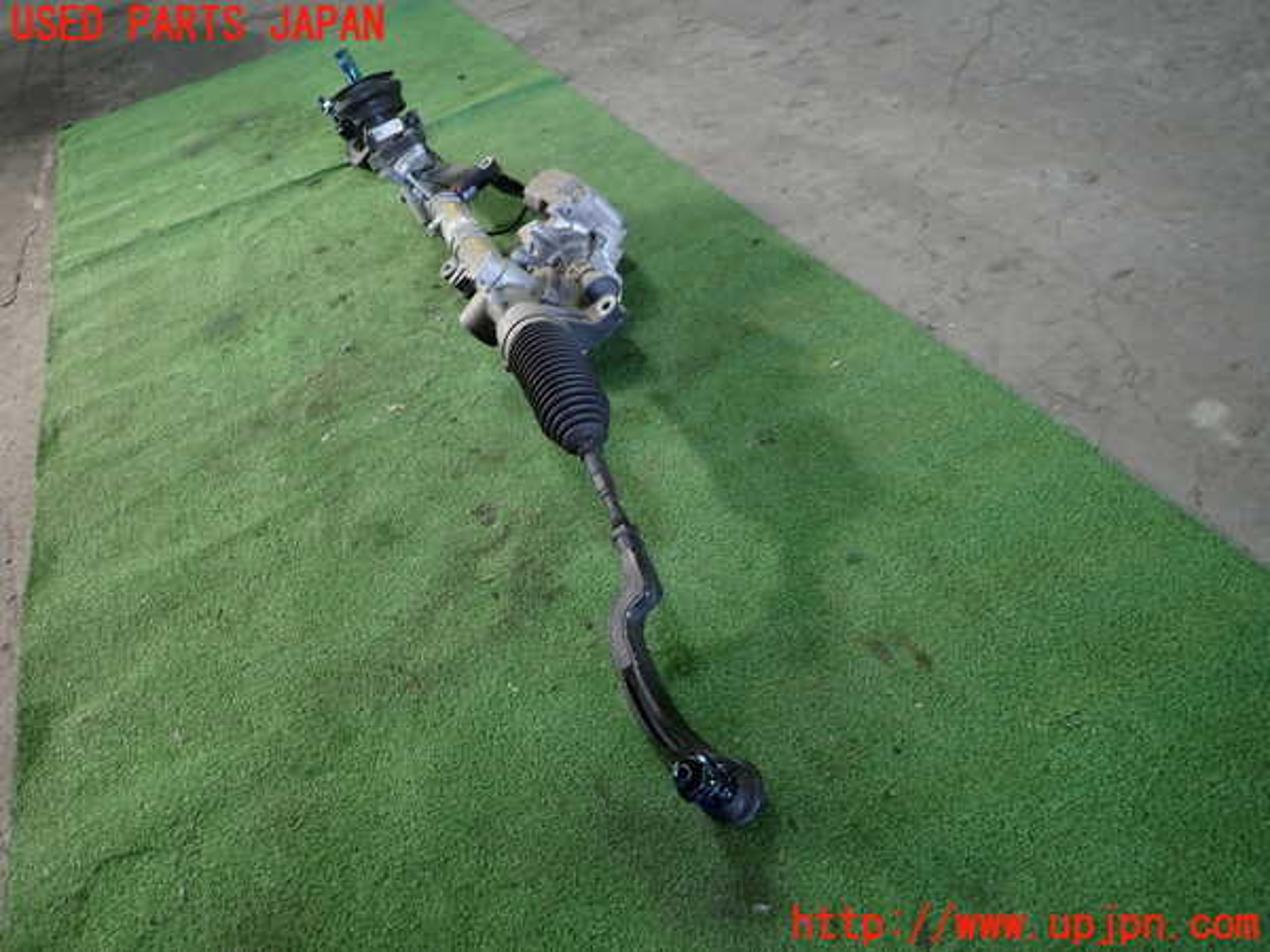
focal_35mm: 25
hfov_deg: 69.4
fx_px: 917
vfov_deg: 54.9
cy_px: 476
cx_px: 635
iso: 200
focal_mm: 4.5
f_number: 2
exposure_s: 1/50
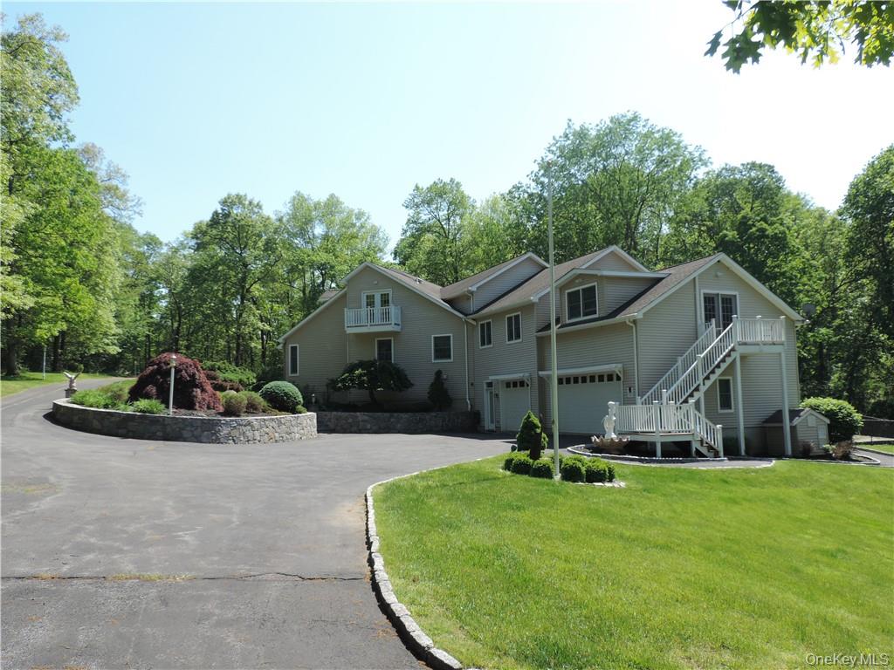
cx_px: 447
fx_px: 723
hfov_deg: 63.4
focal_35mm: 28
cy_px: 335
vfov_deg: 49.7
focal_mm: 4.9
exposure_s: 1/500
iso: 80
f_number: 3.1
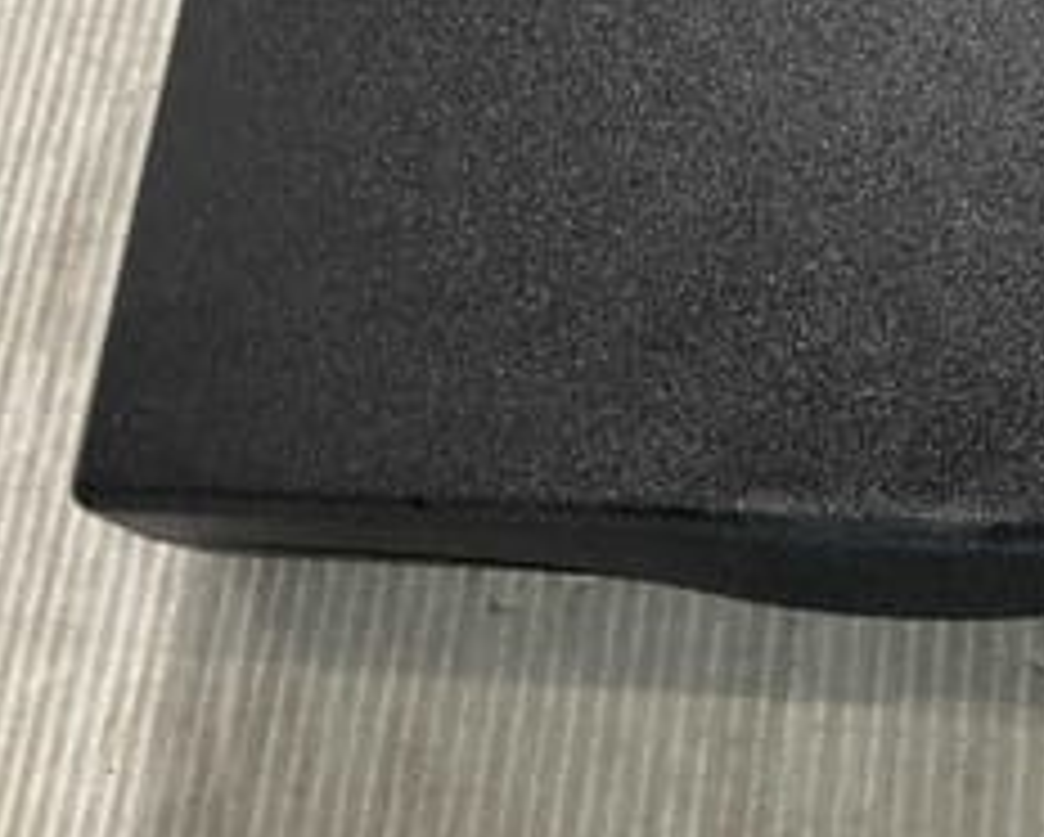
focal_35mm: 61
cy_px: 250
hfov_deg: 29.4
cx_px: 976
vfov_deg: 24.8
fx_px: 1886
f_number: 1.8
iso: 80
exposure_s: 1/50
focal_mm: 3
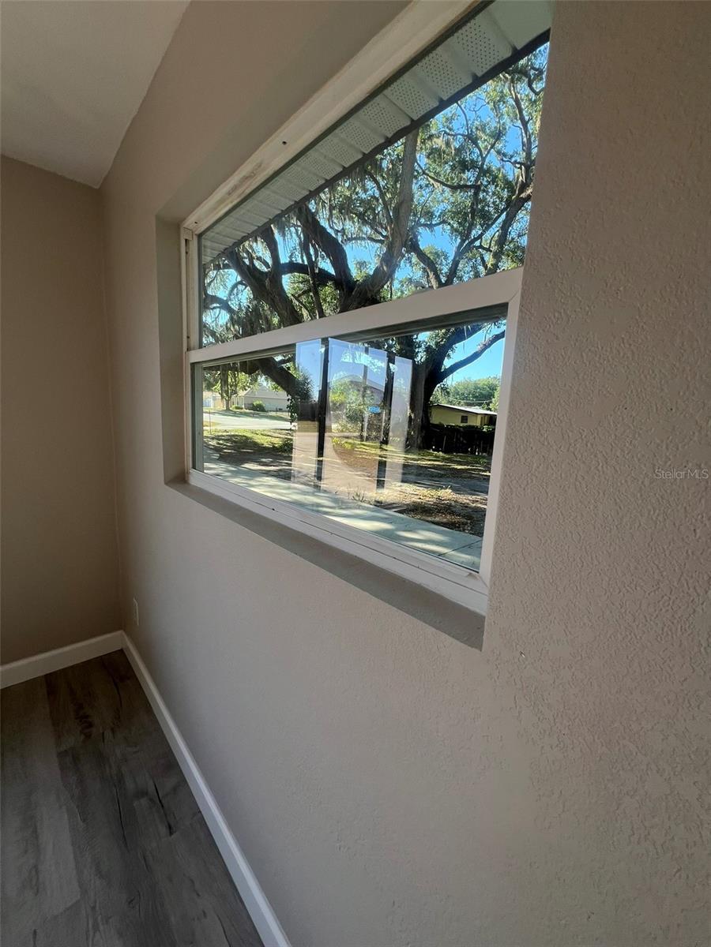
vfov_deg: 106.2
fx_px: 356
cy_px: 474
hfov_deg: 89.9
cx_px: 356
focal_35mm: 13
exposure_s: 1/188
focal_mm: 1.57
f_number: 1.8
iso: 32
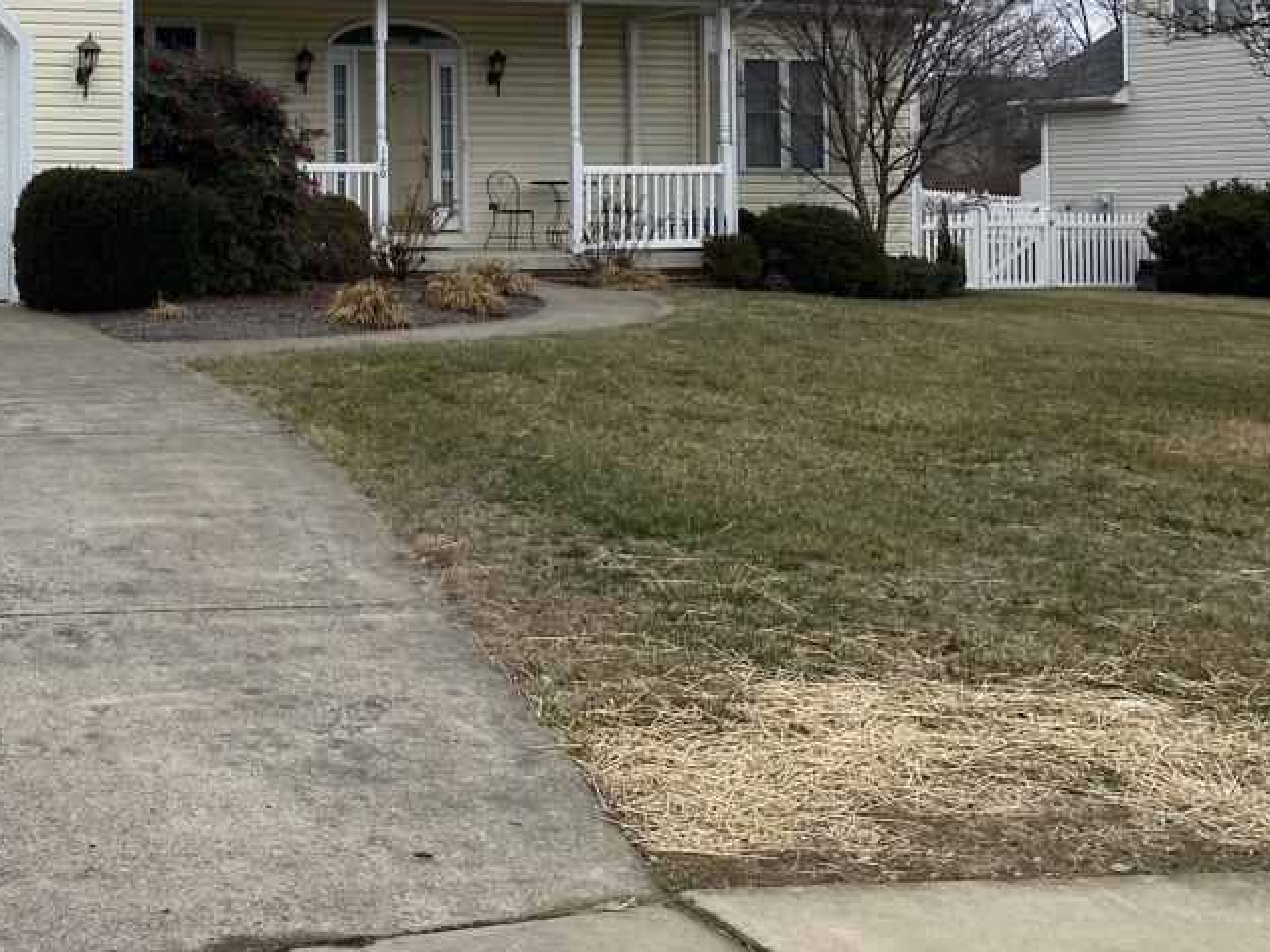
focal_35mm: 53
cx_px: 85
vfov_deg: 26.8
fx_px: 1944
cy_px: 146
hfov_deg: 33.9
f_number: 1.8
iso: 32
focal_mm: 4.25
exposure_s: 1/1678
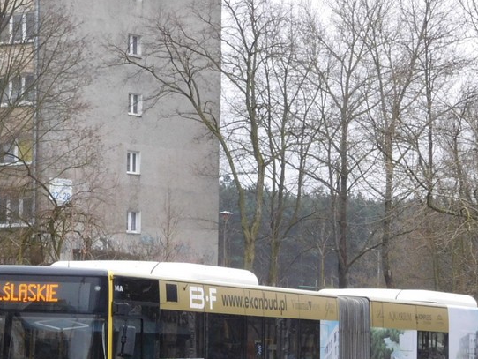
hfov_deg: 11.9
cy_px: 264
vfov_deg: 8.9
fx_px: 2293
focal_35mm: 166
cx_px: 228
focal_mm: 17.8
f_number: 4.8
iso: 400
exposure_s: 1/200
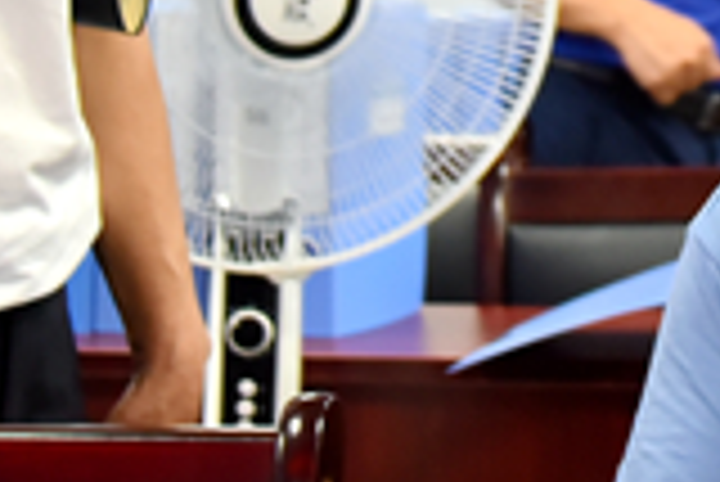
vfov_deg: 6.9
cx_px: 950
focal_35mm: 197
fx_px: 3943
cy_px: -182
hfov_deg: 10.2
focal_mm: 45
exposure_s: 1/80
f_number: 4.2
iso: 1250
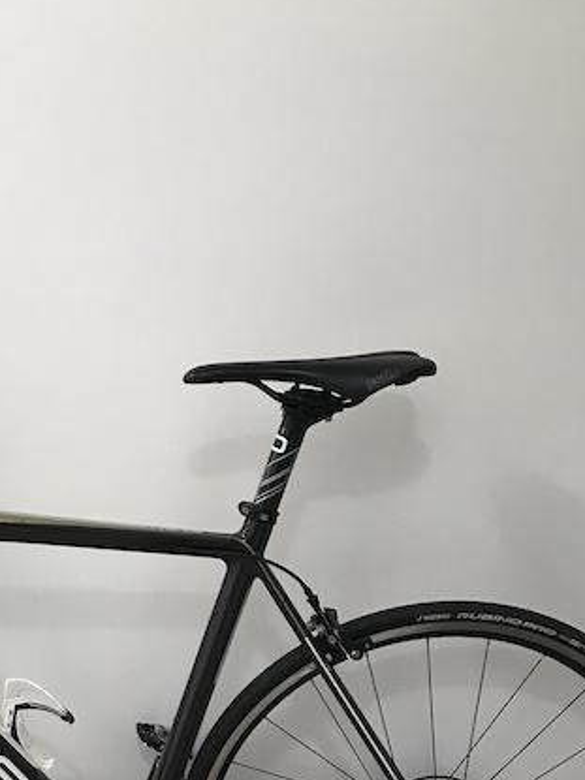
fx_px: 1217
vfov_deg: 33.2
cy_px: 739
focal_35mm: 54
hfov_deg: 26.2
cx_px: 68
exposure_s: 1/24
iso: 40
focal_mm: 3.99
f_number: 1.8
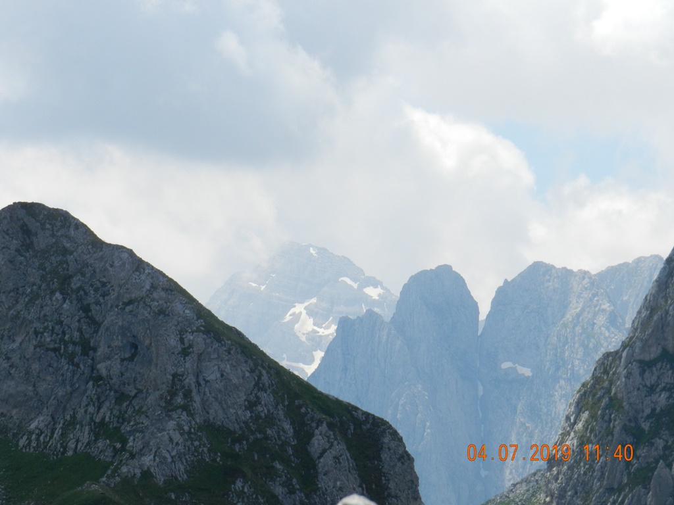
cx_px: 337
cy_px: 252
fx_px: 3115
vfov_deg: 9.3
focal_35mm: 160
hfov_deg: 12.3
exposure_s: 1/800
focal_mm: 28.4
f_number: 5.3
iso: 160
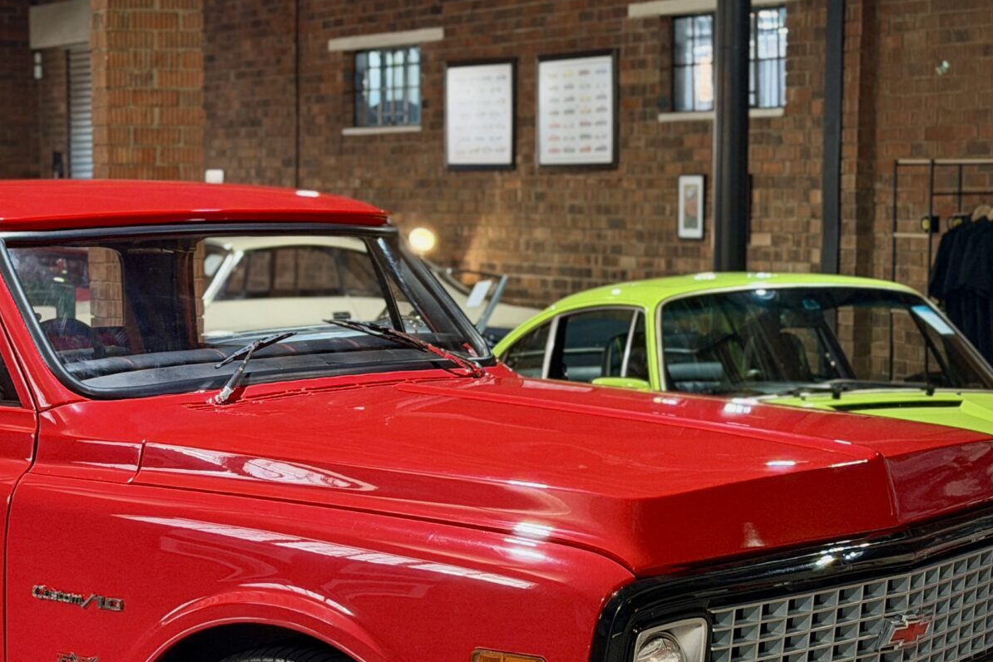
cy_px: 404
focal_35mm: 107
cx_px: 113
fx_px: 2951
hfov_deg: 18.8
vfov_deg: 12.8
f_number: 1.78
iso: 320
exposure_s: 1/40
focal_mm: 6.76
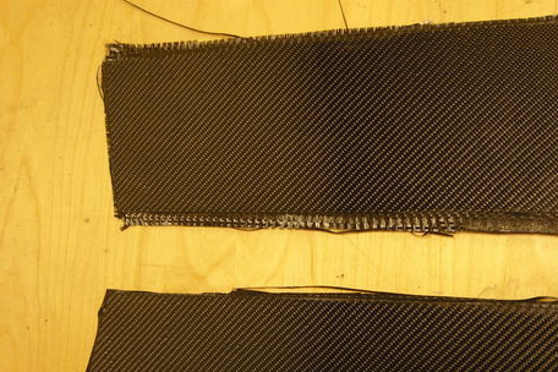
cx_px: 338
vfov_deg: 24.9
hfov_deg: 36.7
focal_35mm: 54
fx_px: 837
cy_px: 255
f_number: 2.7
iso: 100
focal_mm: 6.2
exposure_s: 1/25
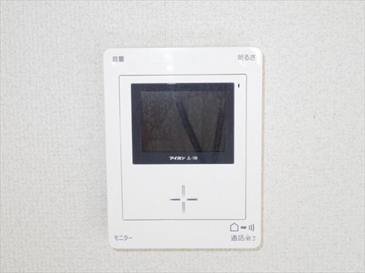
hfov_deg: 35.5
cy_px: 136
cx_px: 182
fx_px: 569
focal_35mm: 54
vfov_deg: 27.0
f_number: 4
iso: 1250
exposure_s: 1/40
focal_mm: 11.7
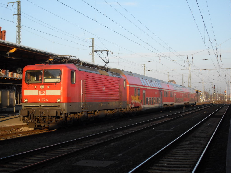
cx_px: 116
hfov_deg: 28.2
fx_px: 460
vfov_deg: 21.3
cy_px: 86
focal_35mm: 69
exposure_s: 1/250
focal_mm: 11.8
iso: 80
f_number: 4
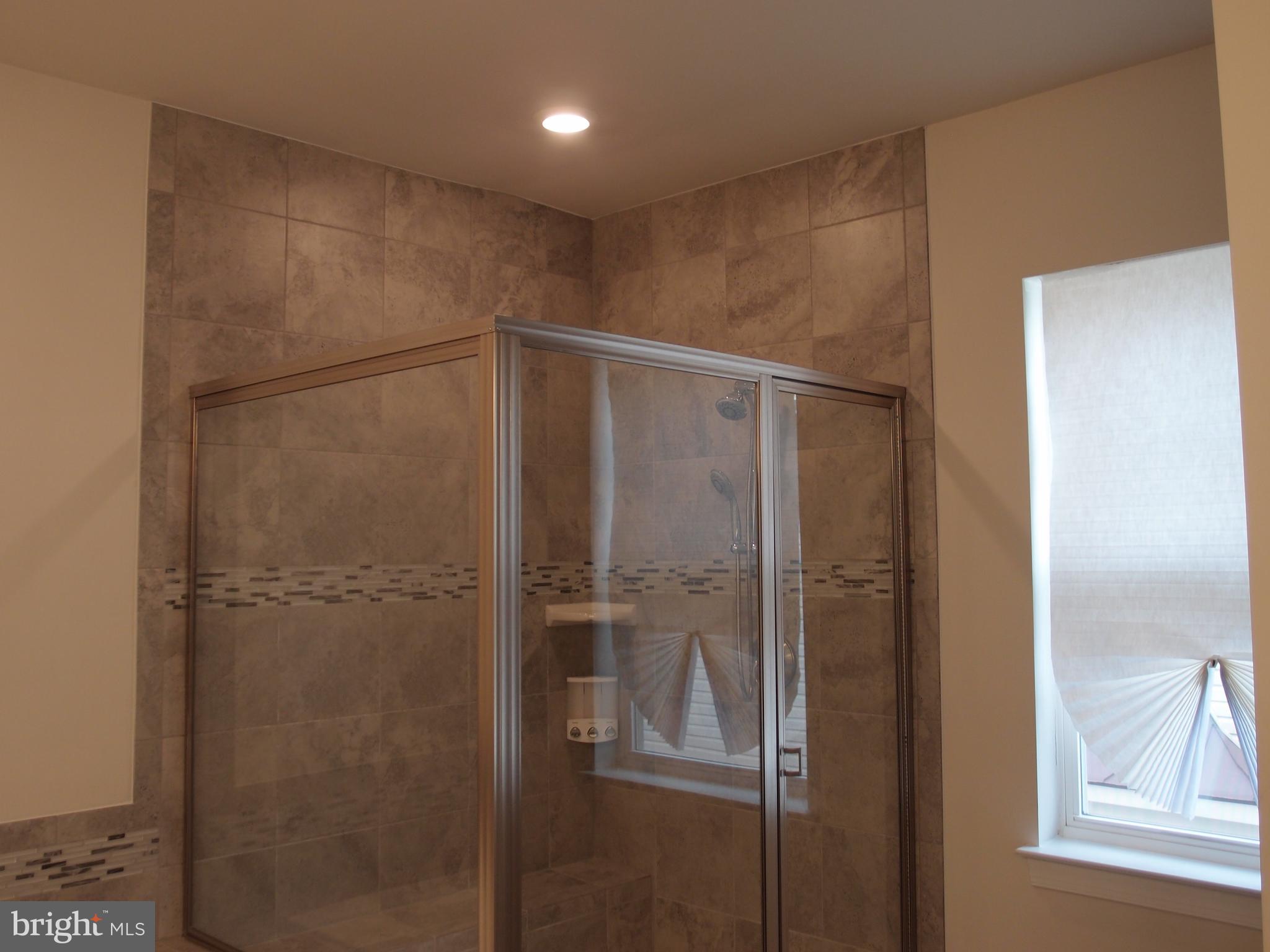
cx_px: 635
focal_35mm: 32
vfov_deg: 44.2
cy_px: 476
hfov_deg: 56.8
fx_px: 1174
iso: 100
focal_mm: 6.87
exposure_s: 1/80
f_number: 2
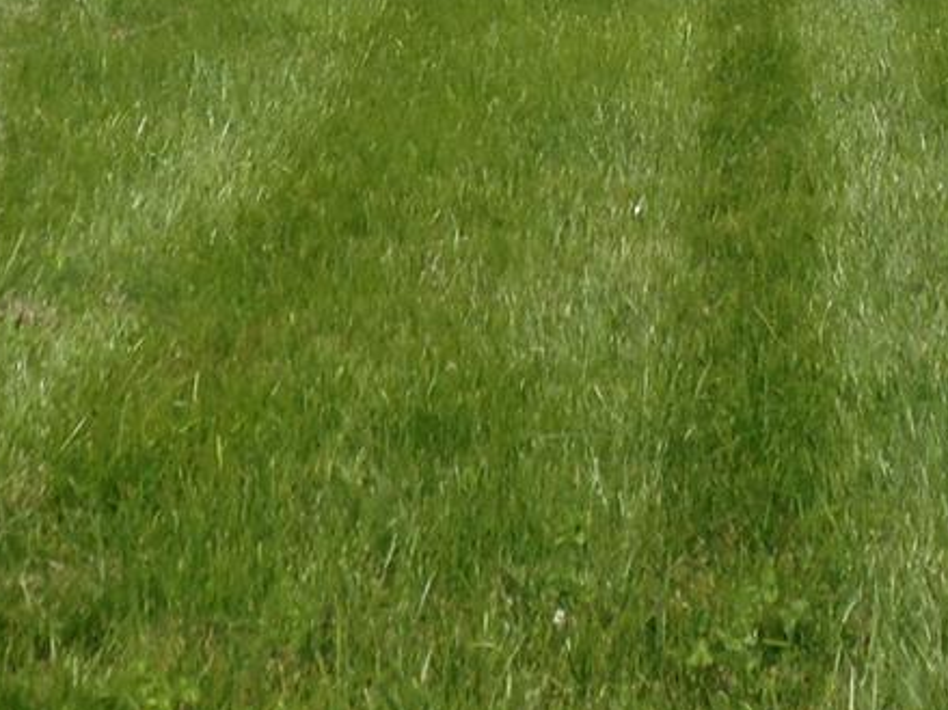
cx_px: 663
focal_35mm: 112
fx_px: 3066
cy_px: -641
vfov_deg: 12.0
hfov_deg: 17.5
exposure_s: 1/800
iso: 64
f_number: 2.9
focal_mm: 4.3
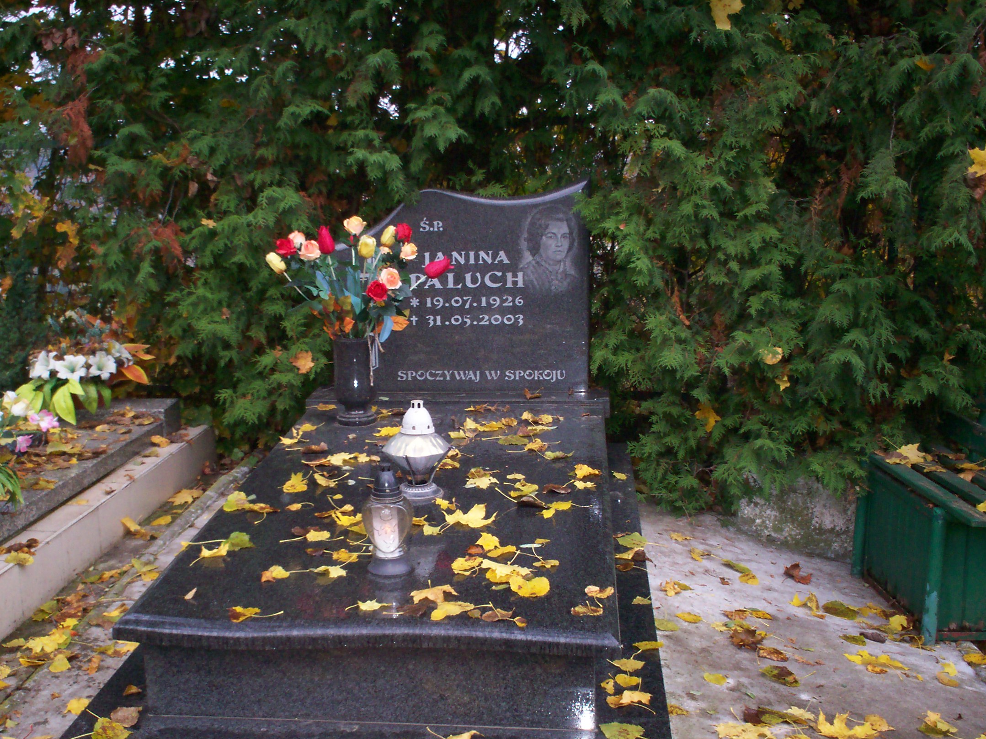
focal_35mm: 43
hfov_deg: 43.7
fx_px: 1225
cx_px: 421
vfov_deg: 33.5
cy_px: 440
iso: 140
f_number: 4.5
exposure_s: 1/60
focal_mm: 6
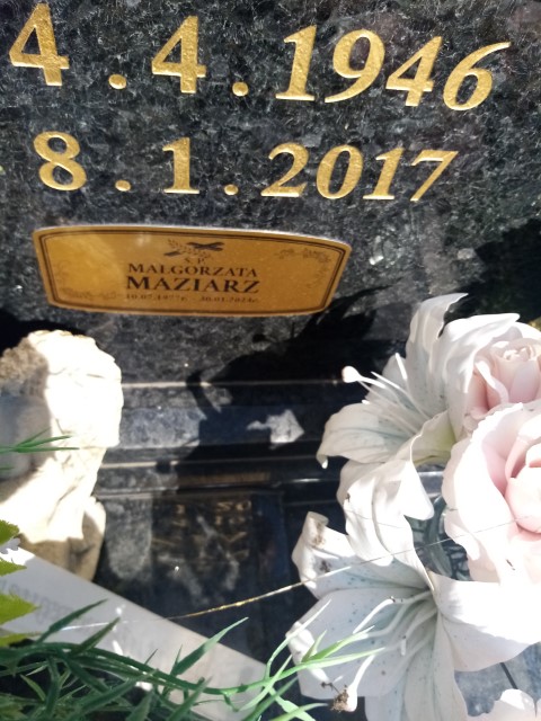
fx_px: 542
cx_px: 270
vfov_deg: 67.3
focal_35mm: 26
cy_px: 360
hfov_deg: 53.1
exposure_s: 1/891
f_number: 1.8
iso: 105
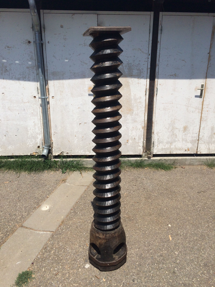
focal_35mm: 29
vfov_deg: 61.7
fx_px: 240
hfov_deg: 48.2
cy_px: 144
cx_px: 108
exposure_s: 1/4566
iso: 32
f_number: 2.2
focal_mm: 4.15
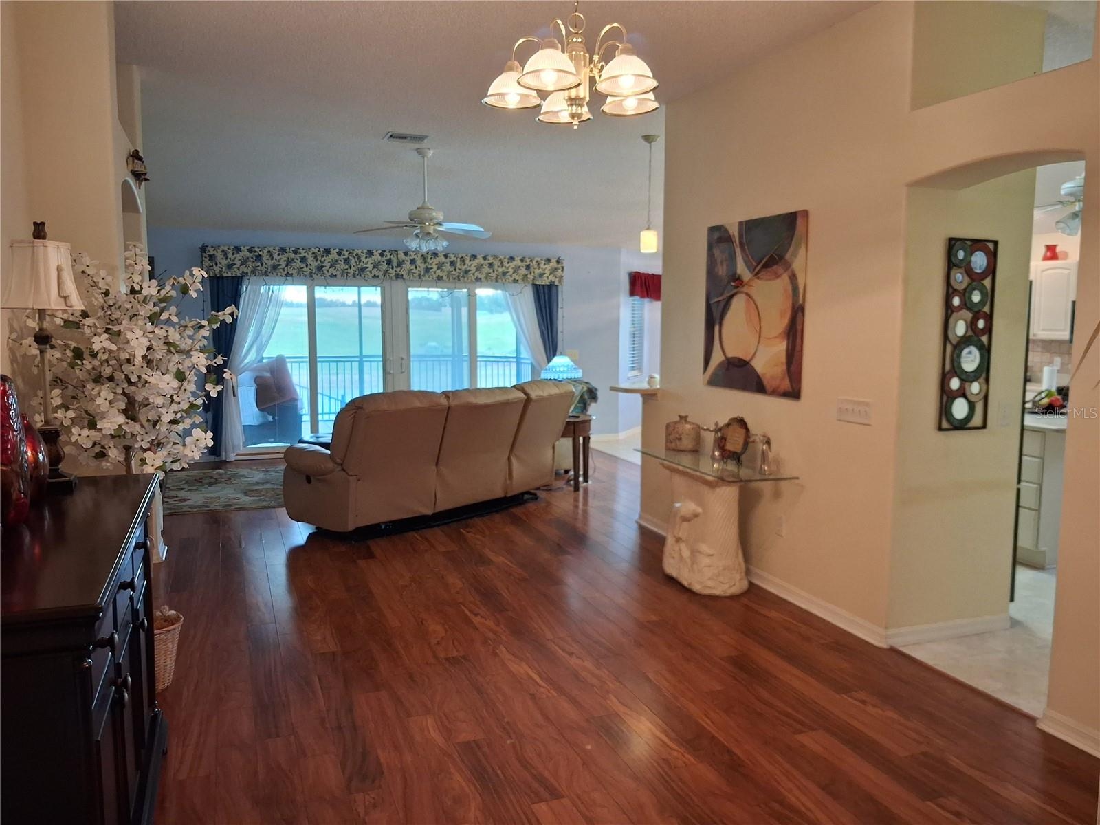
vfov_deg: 51.4
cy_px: 412
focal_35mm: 27
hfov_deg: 65.3
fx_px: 858
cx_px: 550
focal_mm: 4
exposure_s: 1/100
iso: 500
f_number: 1.8
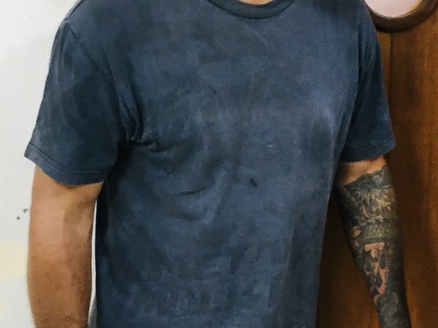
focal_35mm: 53
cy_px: 74
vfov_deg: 27.1
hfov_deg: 35.6
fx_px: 670
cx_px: 311
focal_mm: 4.15
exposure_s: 1/30
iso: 125
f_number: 2.2
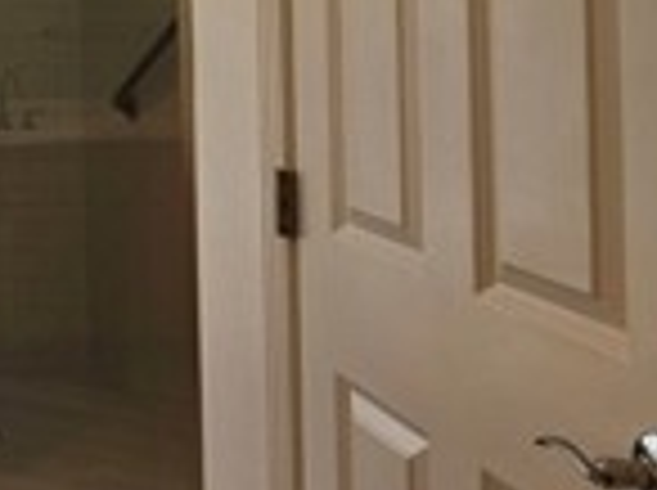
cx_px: -490
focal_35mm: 57
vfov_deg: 24.3
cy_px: -9
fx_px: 1080
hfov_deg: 22.3
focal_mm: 2.2
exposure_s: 1/289
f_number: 2.2
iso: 50
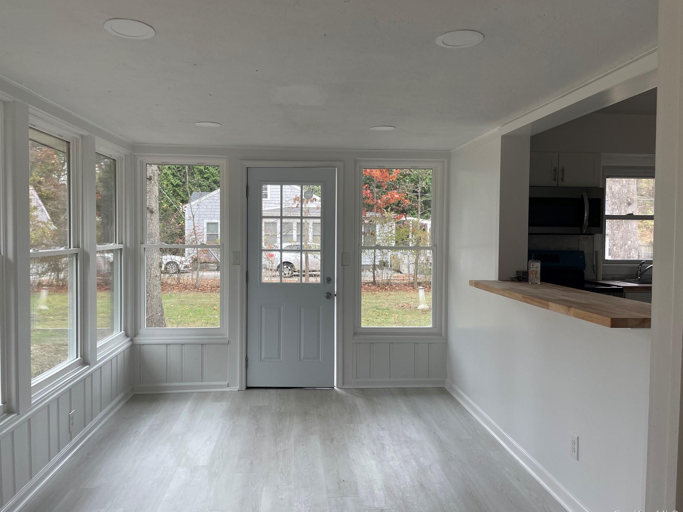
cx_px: 329
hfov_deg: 65.3
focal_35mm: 27
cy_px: 257
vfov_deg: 51.4
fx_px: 533
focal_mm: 4.2
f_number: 1.6
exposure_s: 1/121
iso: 64
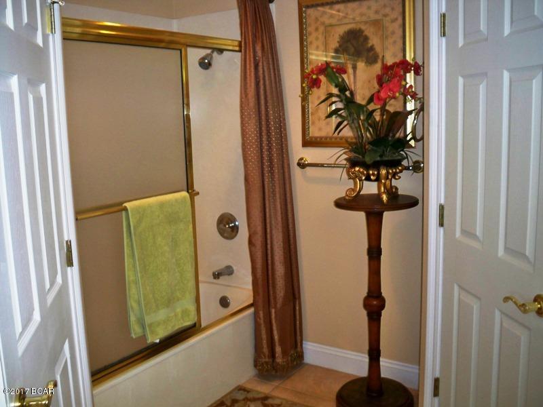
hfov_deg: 52.6
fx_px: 549
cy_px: 204
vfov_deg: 40.7
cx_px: 272
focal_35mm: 35
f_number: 3.1
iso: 200
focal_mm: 6.3
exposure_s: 1/60
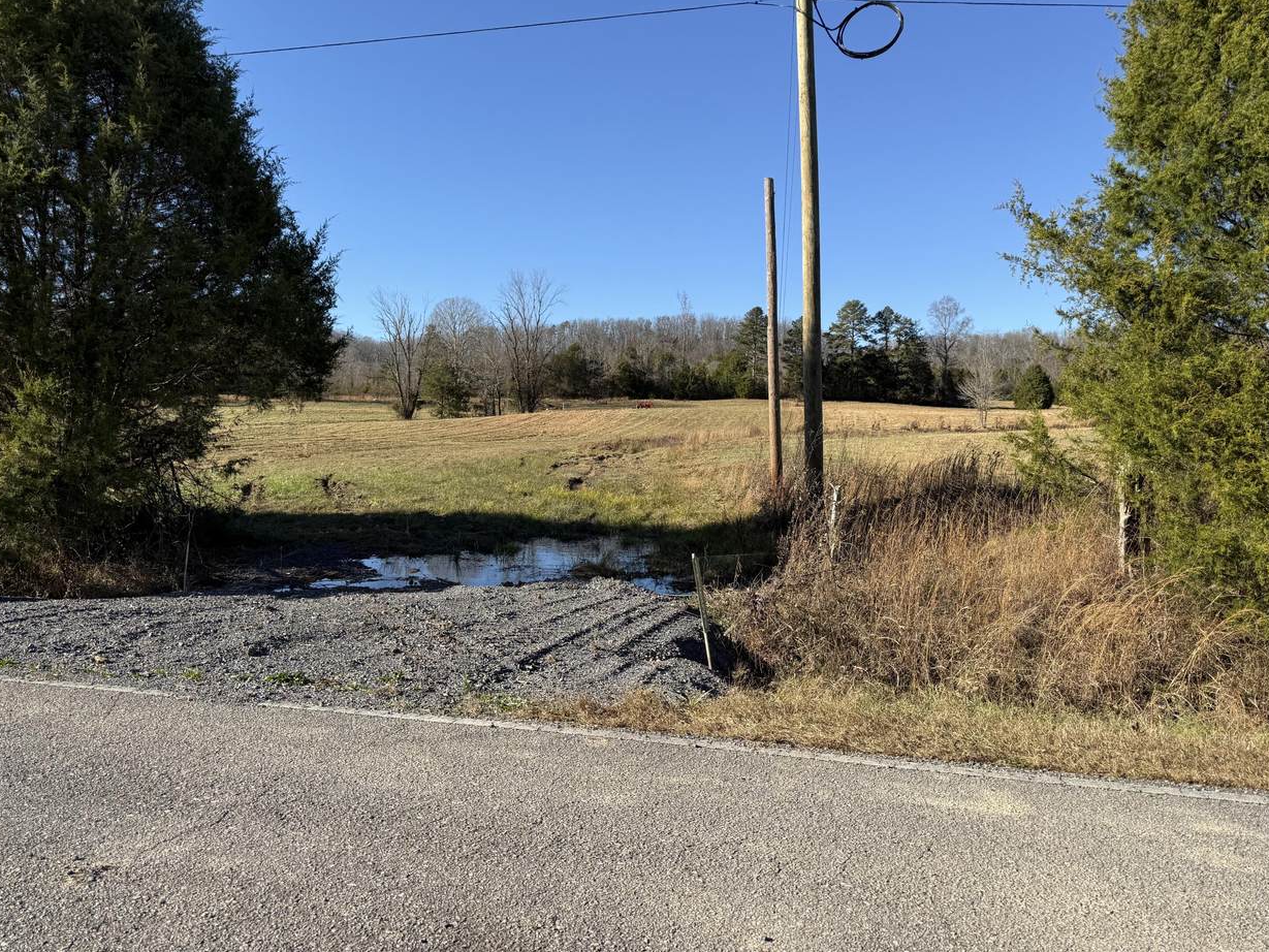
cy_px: 458
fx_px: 917
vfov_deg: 54.9
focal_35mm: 25
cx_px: 636
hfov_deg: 69.4
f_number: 1.78
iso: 80
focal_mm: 6.76
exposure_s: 1/2907
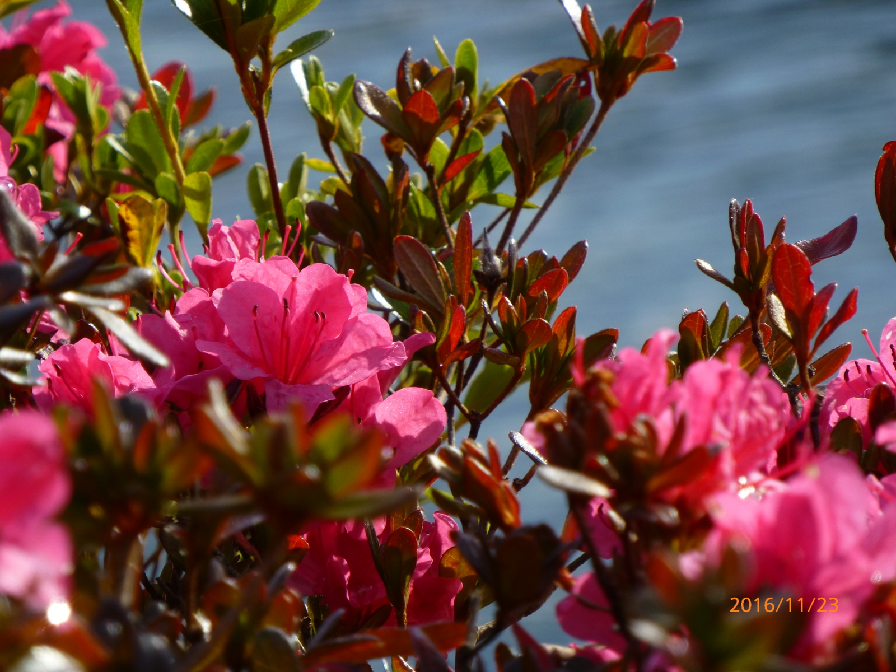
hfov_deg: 6.4
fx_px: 8076
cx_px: 448
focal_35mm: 312
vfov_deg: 4.8
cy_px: 336
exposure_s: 1/400
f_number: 5.9
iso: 100
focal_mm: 55.7
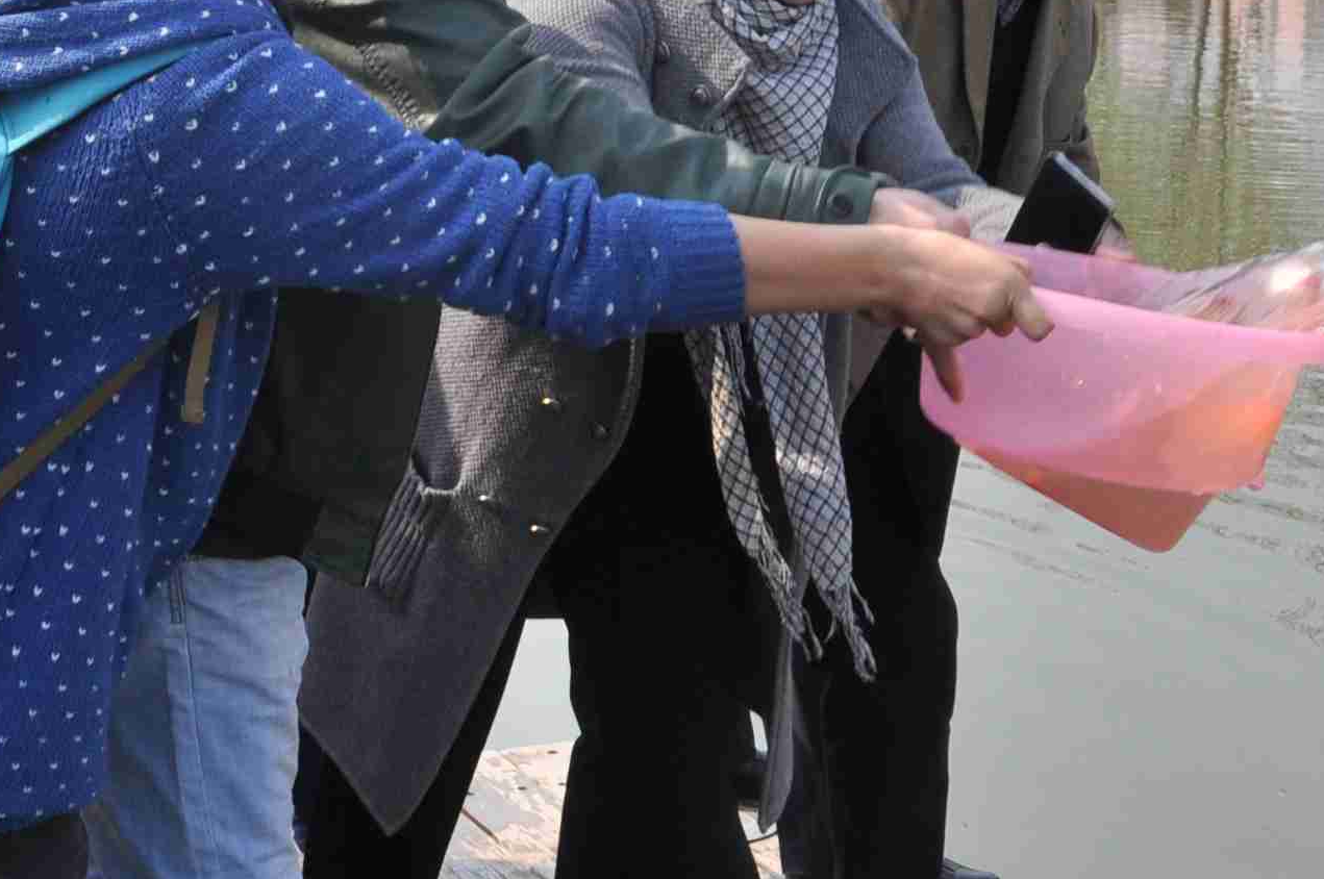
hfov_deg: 24.9
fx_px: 2975
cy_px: 405
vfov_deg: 16.8
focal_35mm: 81
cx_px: 420
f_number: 9
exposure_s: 1/320
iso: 200
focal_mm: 16
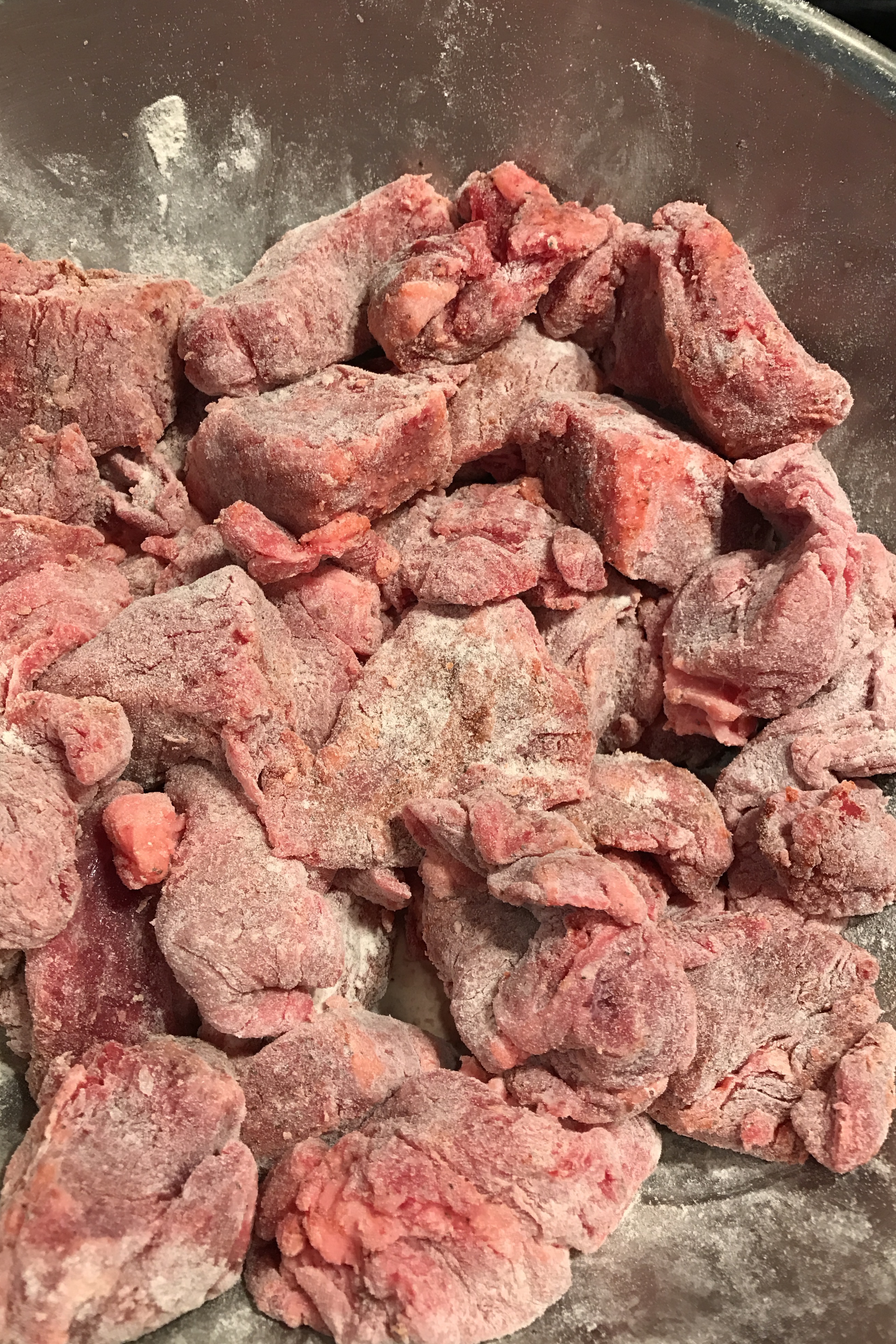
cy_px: 662
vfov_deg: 61.9
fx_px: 1120
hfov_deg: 43.5
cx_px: 386
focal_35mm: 30
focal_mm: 3.99
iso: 40
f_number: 1.8
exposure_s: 1/17
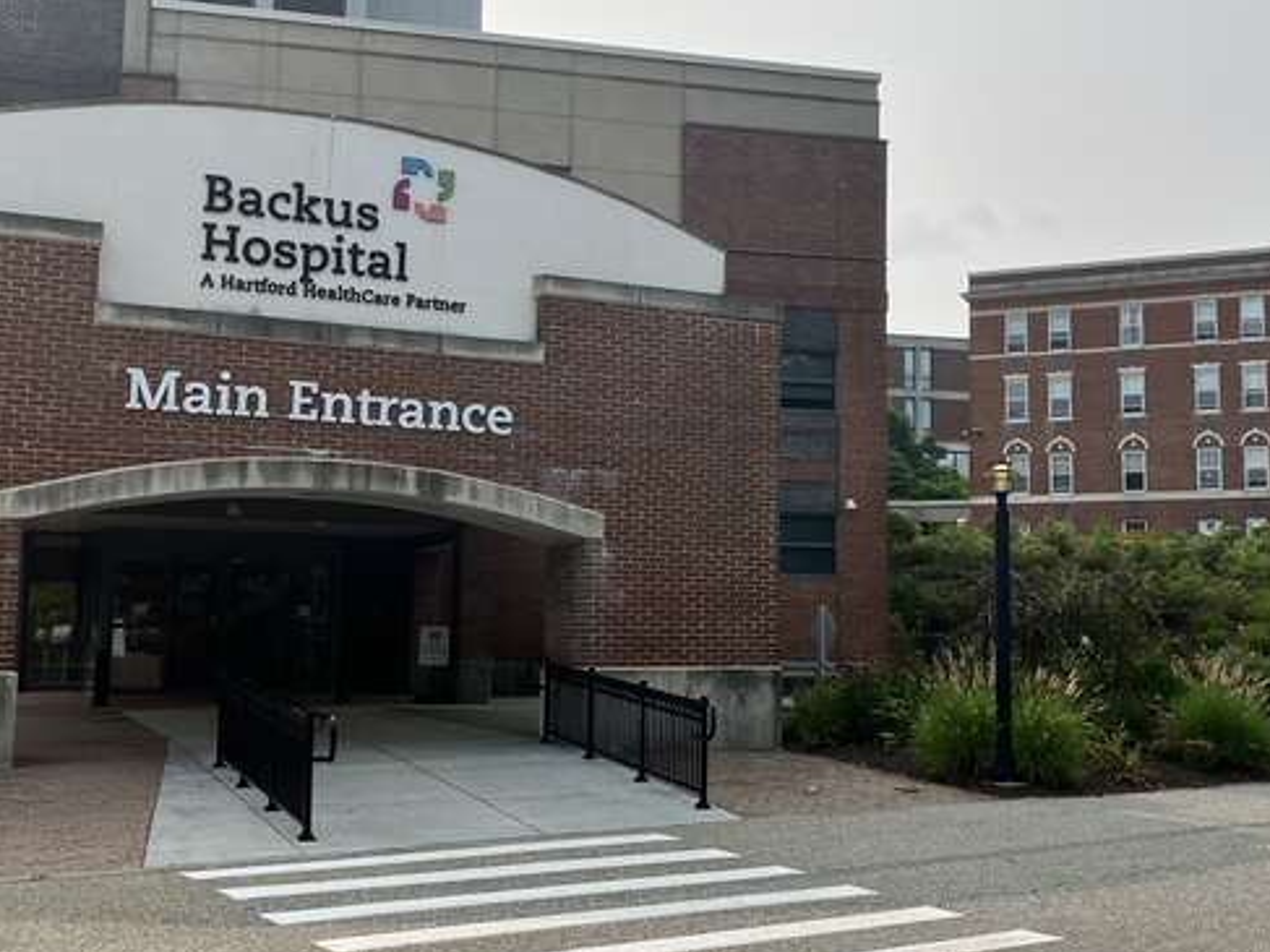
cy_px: 480
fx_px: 1687
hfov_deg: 41.0
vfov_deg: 31.5
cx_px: 790
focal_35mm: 46
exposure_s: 1/2114
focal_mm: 3.99
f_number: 1.8
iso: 32
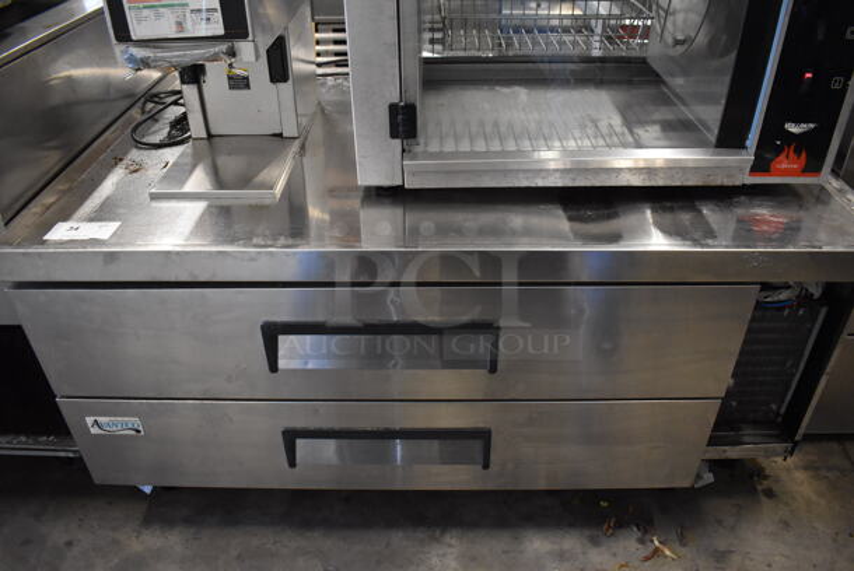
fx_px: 641
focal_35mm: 27
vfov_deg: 48.0
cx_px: 427
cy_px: 286
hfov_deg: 67.3
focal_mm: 18
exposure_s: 1/125
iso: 4000
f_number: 3.5
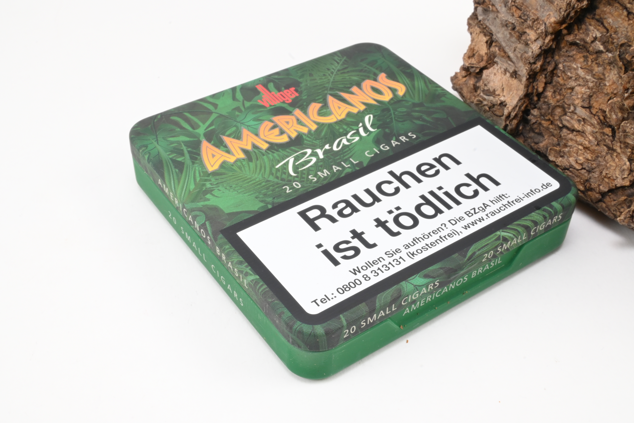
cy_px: 212
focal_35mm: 42
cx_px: 317
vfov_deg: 31.9
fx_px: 740
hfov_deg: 46.4
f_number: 22
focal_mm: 28
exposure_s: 1/15
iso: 640
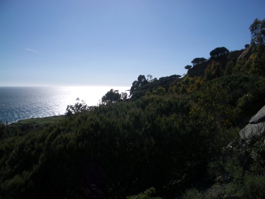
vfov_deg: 40.7
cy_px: 100
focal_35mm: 35
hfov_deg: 52.6
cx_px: 132
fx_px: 268
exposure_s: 1/2000
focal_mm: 5.8
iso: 50
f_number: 4.3
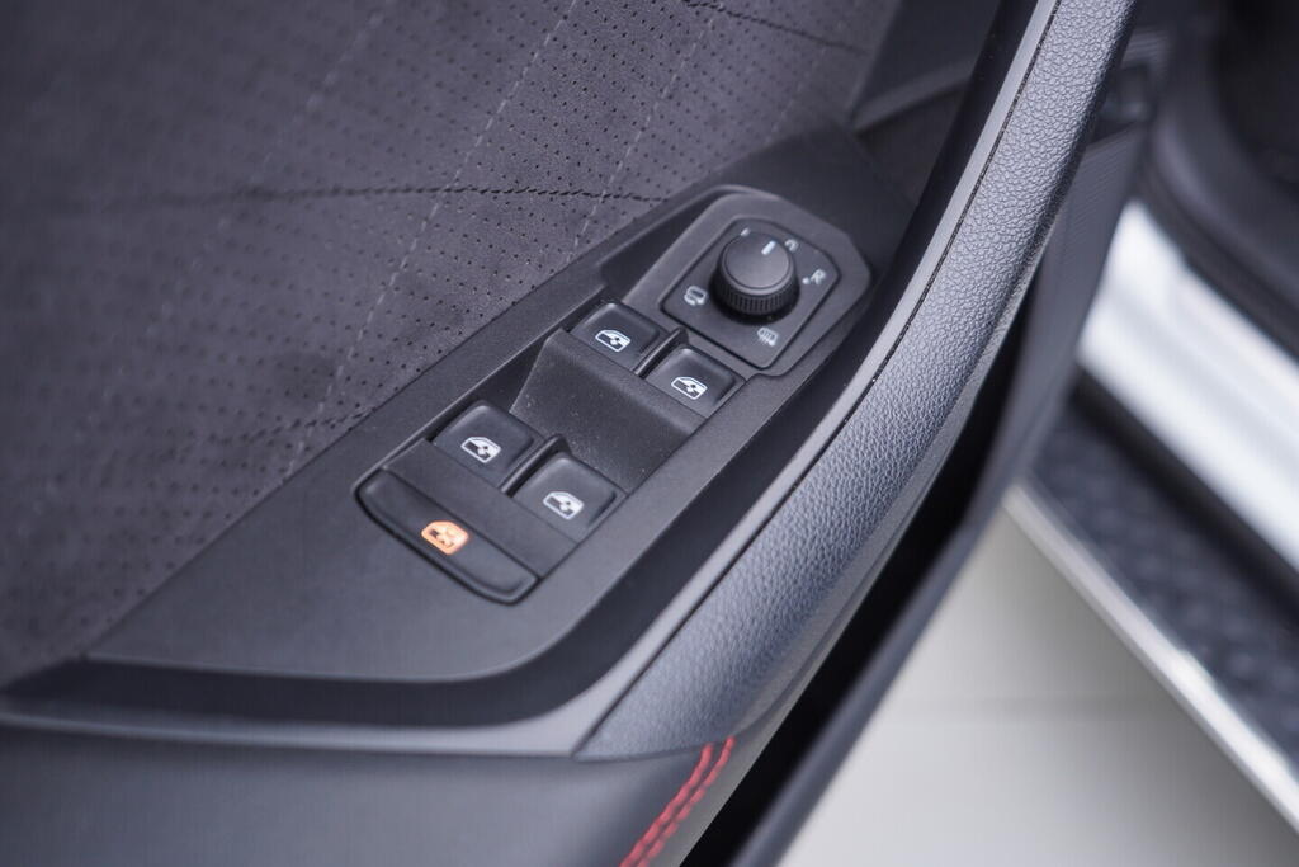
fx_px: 1299
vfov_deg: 36.9
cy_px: 434
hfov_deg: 53.1
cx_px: 650
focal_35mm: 36
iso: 160
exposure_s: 1/40
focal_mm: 24
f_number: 2.8
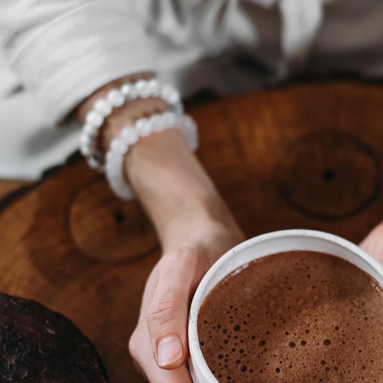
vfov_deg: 17.5
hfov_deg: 17.5
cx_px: 268
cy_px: 270
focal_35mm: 99
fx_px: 1239
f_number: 1.8
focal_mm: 35
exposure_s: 1/250
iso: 1000
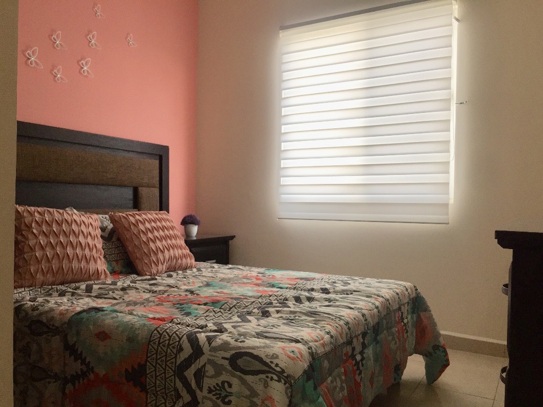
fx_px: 455
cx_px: 272
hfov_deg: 61.7
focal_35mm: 29
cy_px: 204
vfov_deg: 48.2
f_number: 2.2
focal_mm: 4.15
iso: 50
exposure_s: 1/120
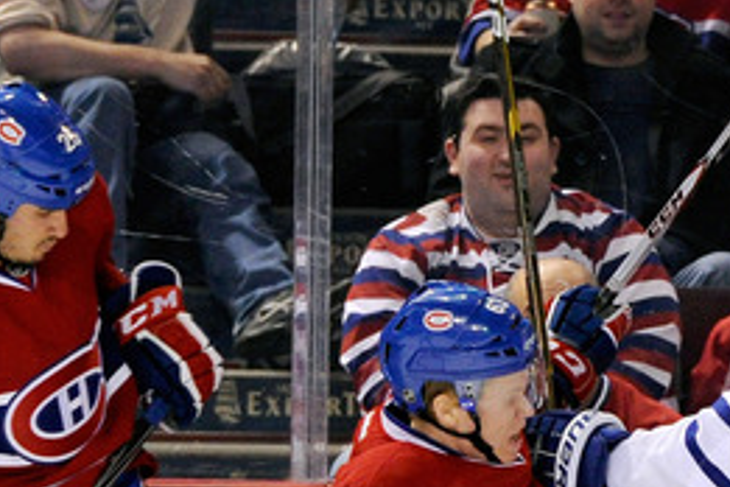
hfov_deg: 4.2
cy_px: 589
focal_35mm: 490
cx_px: 657
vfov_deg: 2.8
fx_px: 9935
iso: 5000
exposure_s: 1/640
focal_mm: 200
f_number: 5
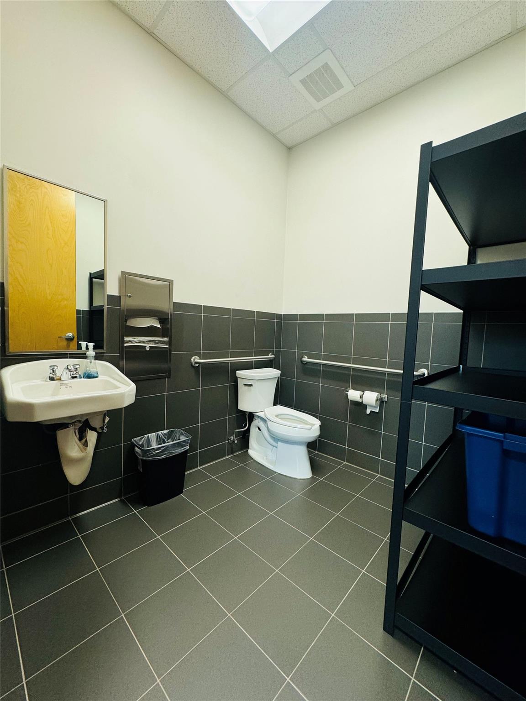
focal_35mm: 14
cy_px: 350
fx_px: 284
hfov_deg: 85.7
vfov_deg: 102.1
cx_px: 263
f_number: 2.2
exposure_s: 1/60
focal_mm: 2.22
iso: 160
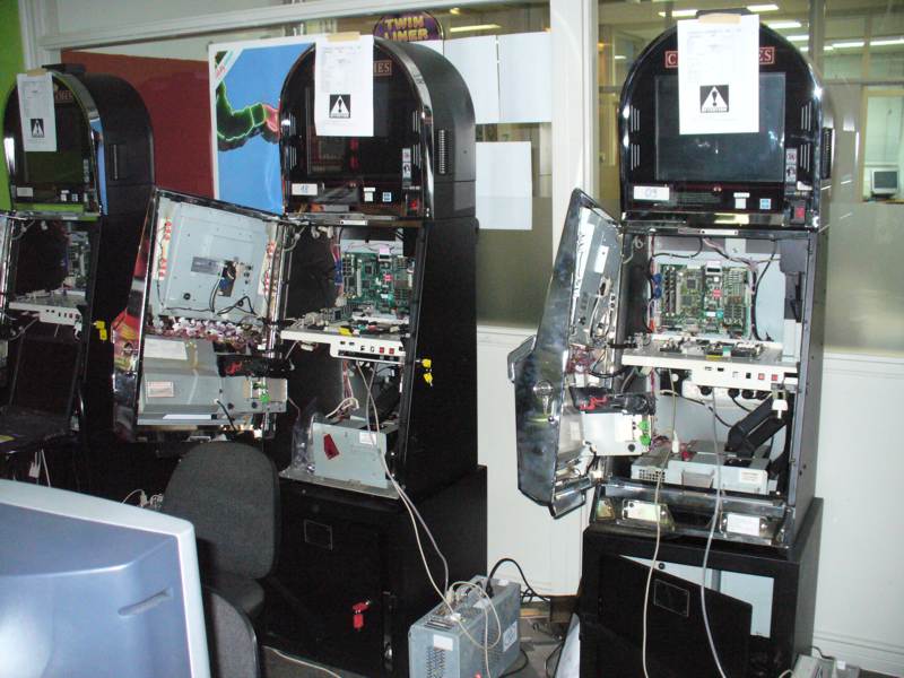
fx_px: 966
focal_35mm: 37
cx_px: 452
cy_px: 339
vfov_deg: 38.7
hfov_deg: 50.1
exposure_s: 1/30
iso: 400
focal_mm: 6.1
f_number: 2.8
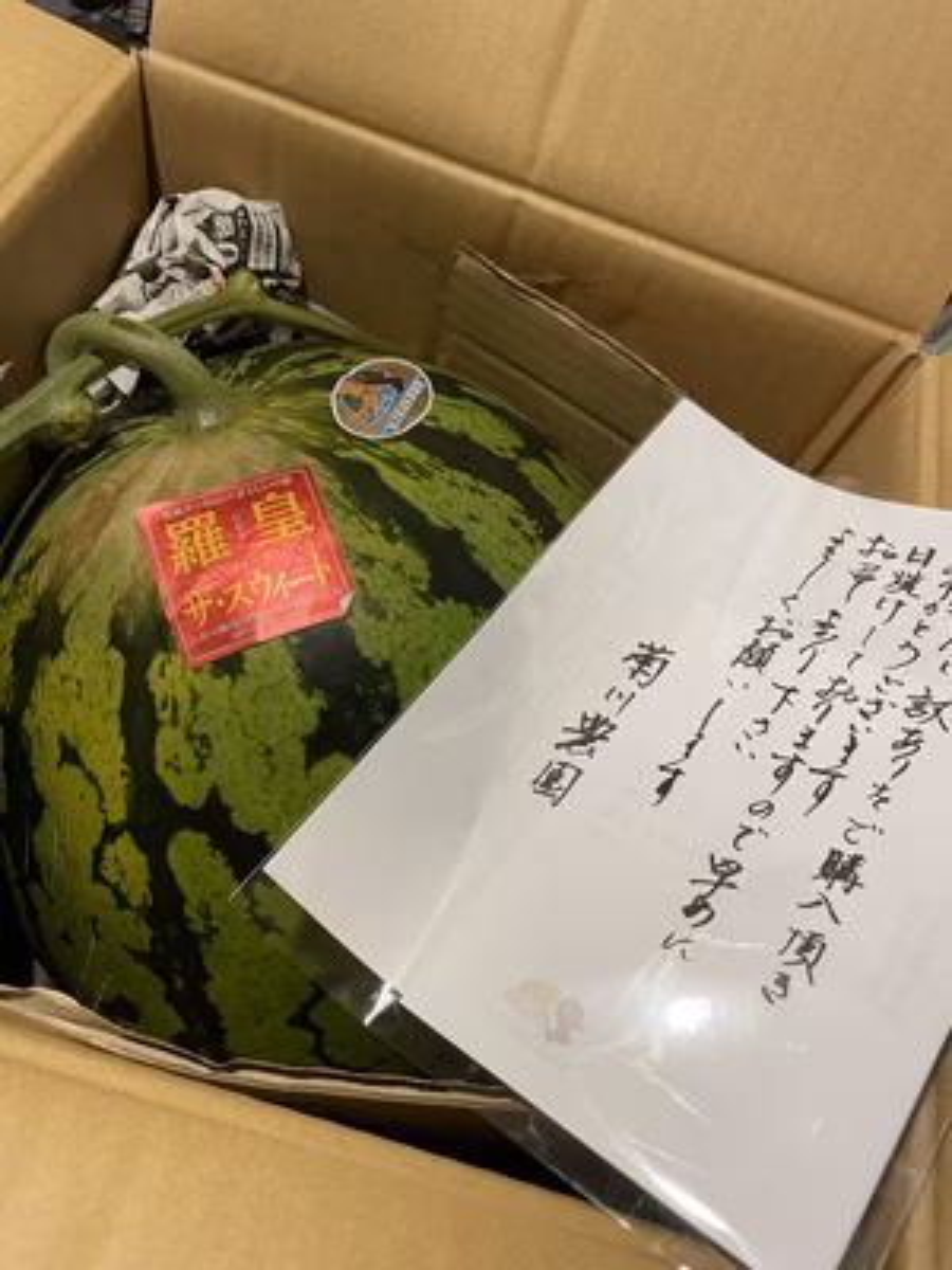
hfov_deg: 53.1
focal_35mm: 26
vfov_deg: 67.3
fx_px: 953
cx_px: 476
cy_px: 635
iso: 80
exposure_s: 1/60
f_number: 1.6
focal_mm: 4.2
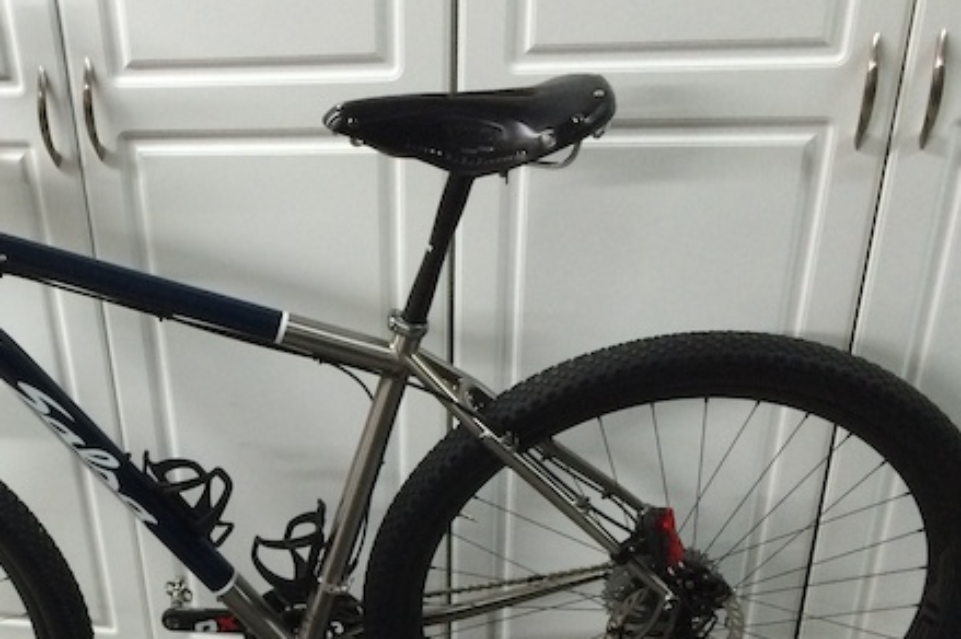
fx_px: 1467
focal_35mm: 55
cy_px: 611
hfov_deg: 35.0
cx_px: 173
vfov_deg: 23.7
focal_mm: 4.15
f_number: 2.2
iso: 125
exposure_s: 1/30
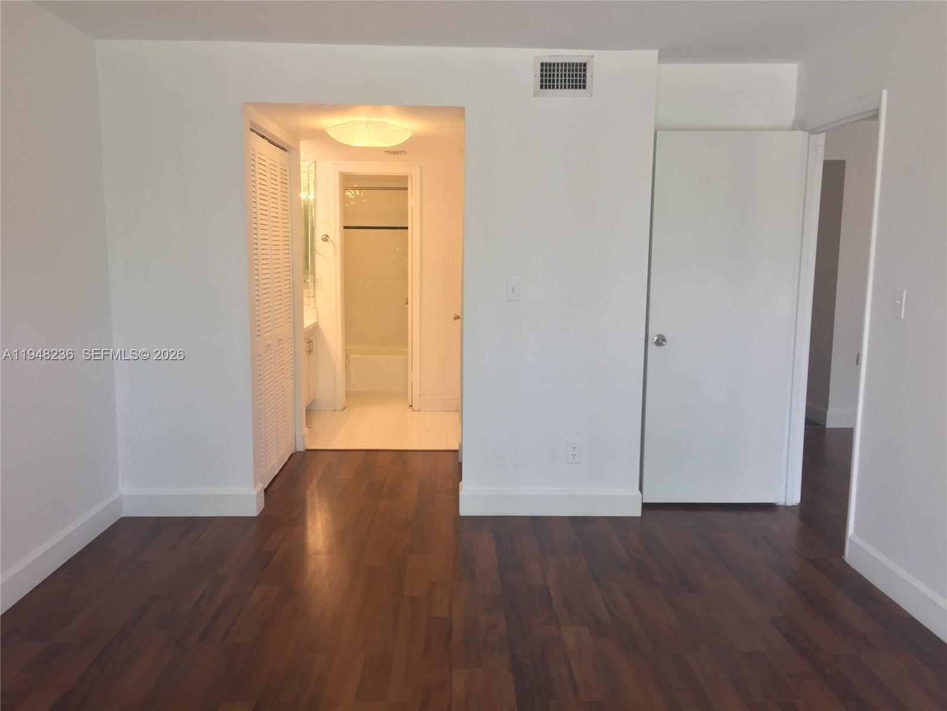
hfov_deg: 61.7
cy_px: 356
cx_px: 474
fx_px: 793
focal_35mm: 29
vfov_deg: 48.2
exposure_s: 1/30
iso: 32
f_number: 2.2
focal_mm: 4.15
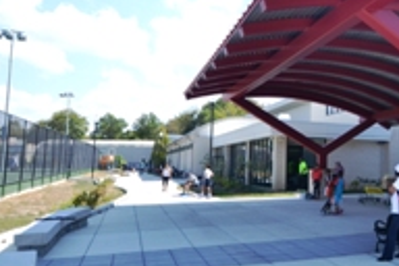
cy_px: 113
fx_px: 388
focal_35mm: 35
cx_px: 339
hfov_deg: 50.0
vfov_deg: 37.8
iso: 100
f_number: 7.1
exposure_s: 1/200
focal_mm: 10
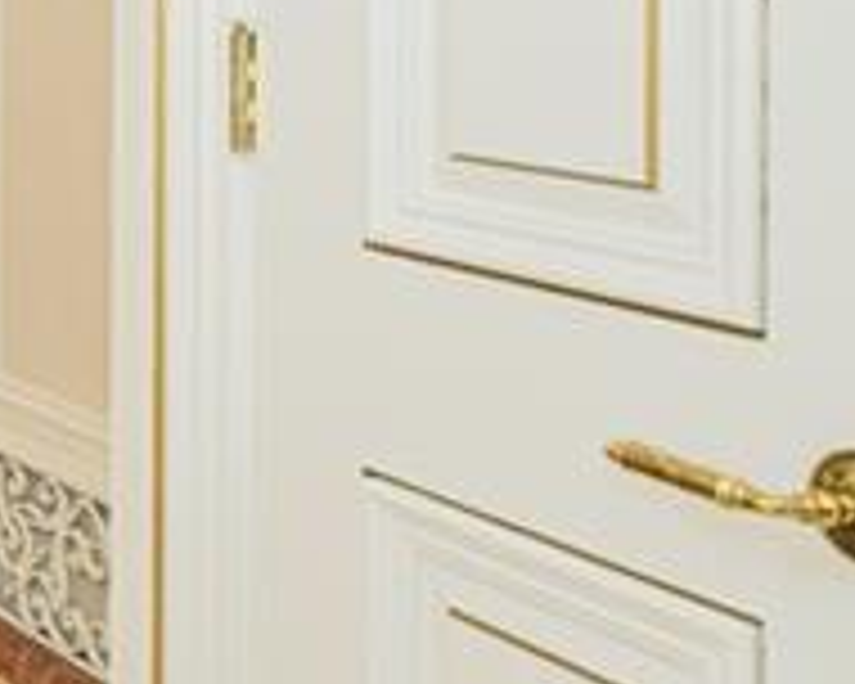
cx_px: -1048
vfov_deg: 19.6
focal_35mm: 76
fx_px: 1923
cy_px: -4
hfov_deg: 16.1
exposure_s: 1/60
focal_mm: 10
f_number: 8
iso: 800
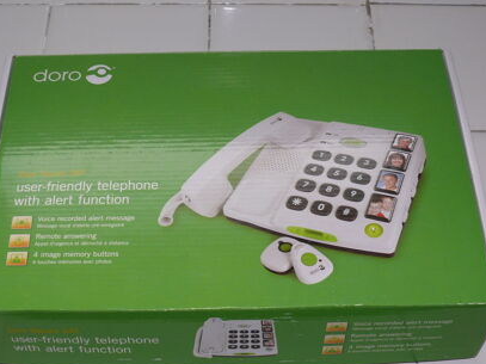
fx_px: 828
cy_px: 195
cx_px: 222
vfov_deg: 24.8
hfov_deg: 32.7
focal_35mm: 59
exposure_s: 1/30
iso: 100
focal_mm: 9.6
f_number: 3.2
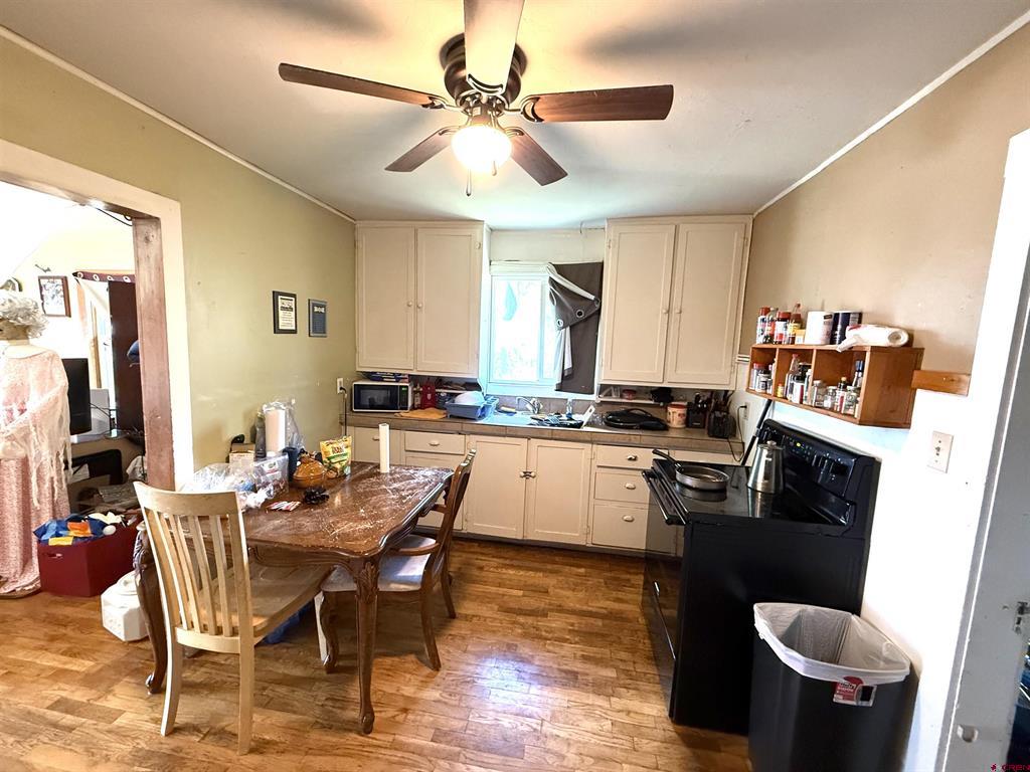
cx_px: 515
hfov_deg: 102.1
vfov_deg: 85.7
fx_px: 417
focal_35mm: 14
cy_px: 386
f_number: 2.2
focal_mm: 2.22
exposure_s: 1/60
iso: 640
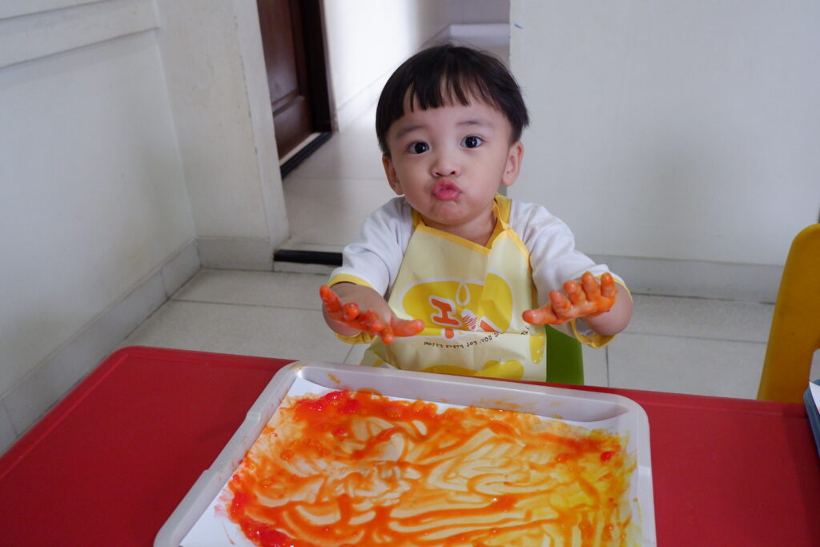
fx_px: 661
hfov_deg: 63.7
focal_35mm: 29
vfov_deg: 45.0
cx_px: 410
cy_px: 274
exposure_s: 1/140
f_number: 4
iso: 3200
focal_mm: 19.7
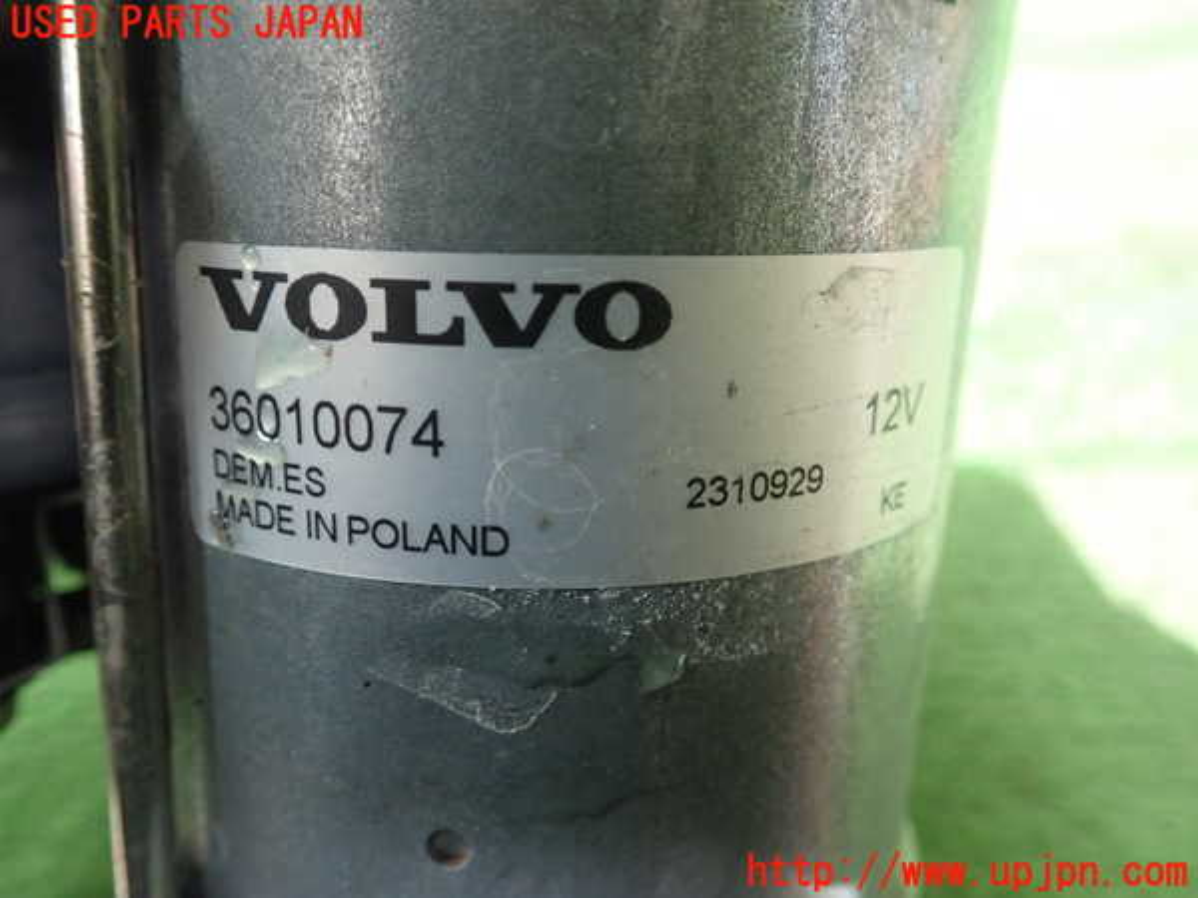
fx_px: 1038
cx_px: 599
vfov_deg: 46.8
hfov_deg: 60.0
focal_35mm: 30
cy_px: 449
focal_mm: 5.5
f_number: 2.3
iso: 320
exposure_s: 1/125
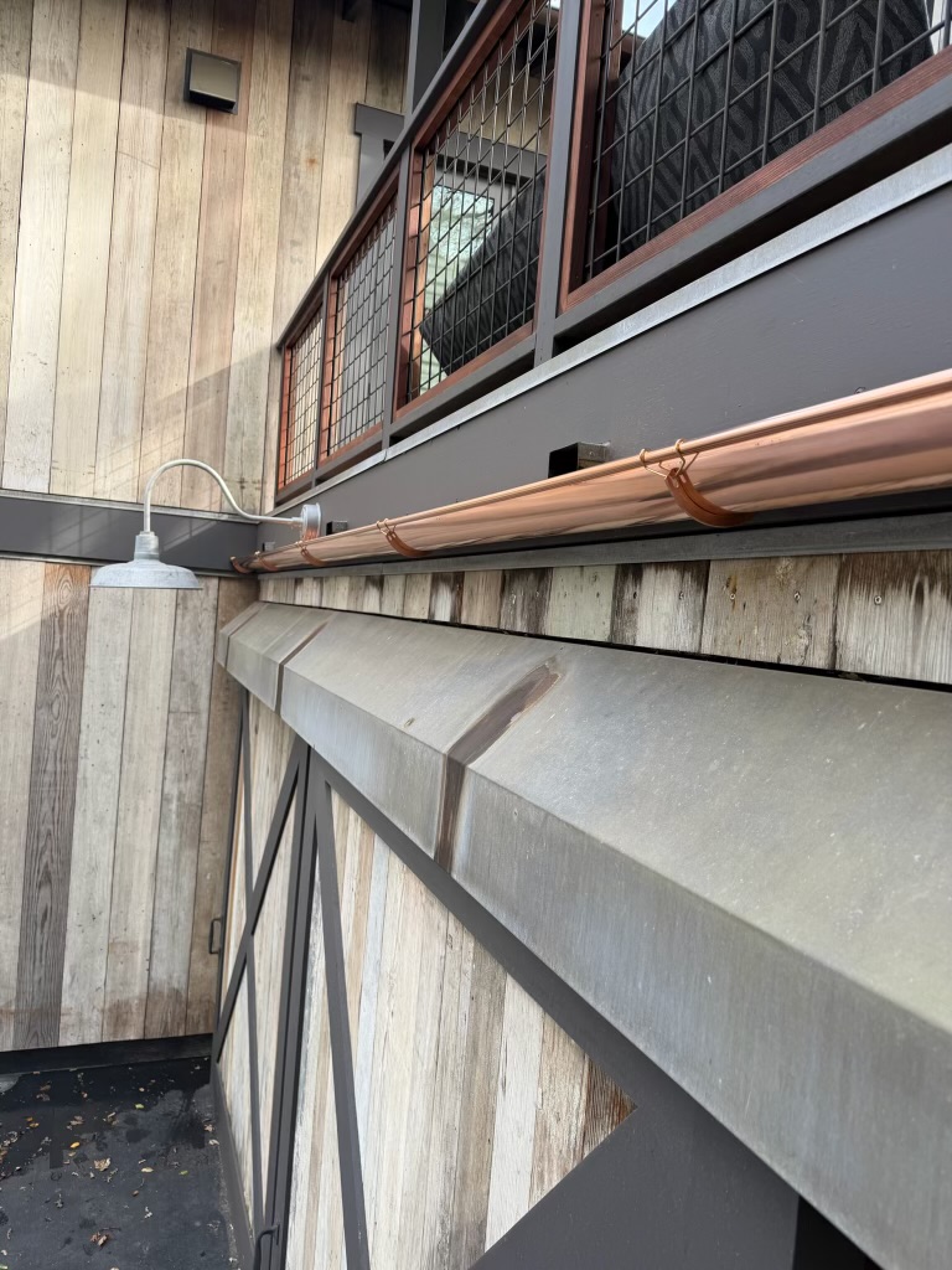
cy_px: 635
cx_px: 476
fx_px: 880
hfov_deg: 56.8
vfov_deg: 71.6
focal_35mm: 24
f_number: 1.78
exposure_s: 1/244
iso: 64
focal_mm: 6.76
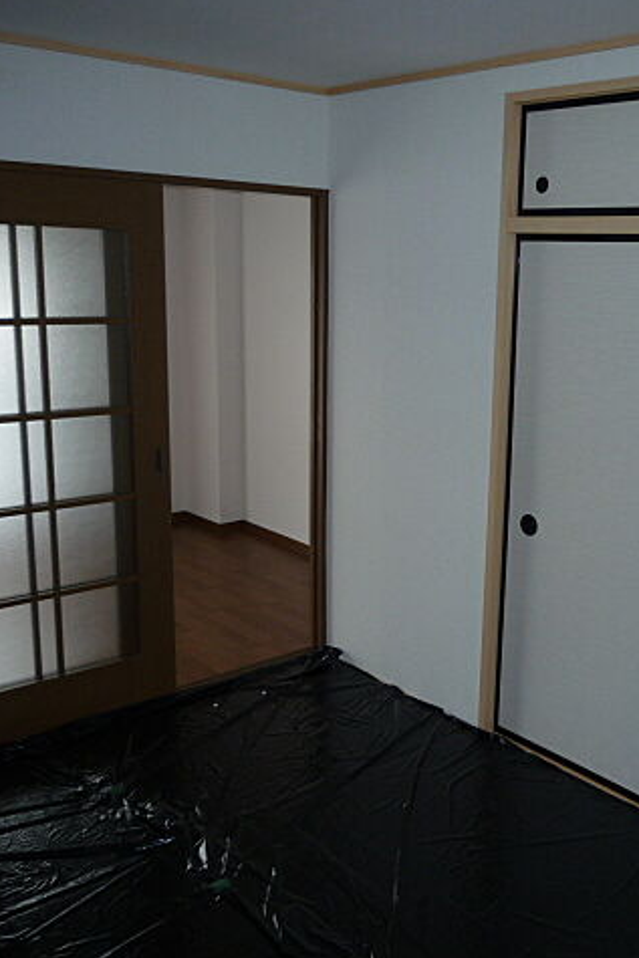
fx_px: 931
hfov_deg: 37.4
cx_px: 433
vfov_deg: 54.4
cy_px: 476
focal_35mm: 35
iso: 100
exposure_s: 1/30
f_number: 2.8
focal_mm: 4.4
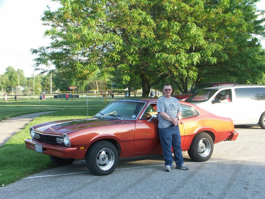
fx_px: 482
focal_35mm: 63
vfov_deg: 23.3
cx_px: 132
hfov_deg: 30.7
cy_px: 100
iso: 100
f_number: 5
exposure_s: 1/200
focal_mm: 15.67
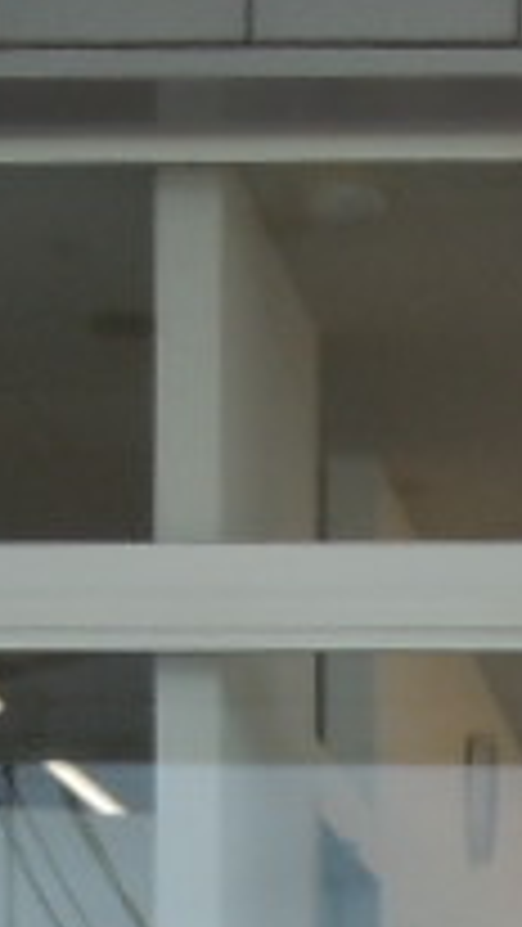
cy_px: 1701
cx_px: 770
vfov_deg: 11.2
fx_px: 4401
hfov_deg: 6.7
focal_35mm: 179
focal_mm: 5.9
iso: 100
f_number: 4
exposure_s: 1/400
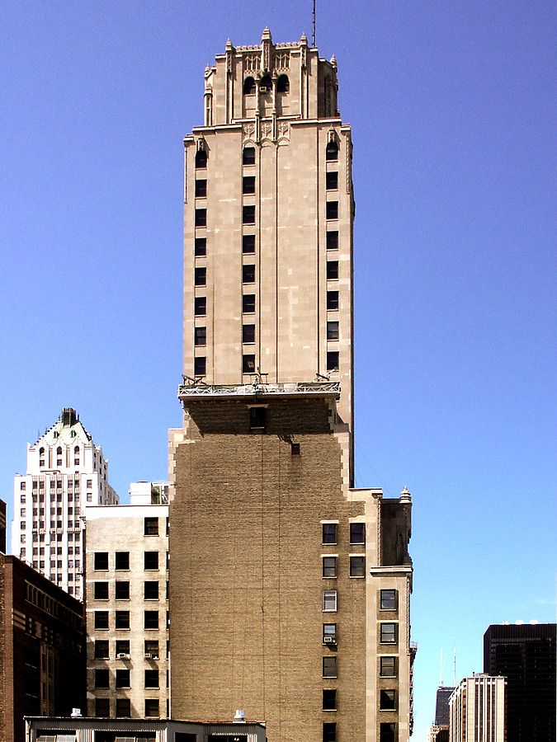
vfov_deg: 52.6
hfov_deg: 40.7
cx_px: 278
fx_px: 751
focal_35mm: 35
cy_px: 371
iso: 64
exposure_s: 1/250
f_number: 6.7
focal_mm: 7.18
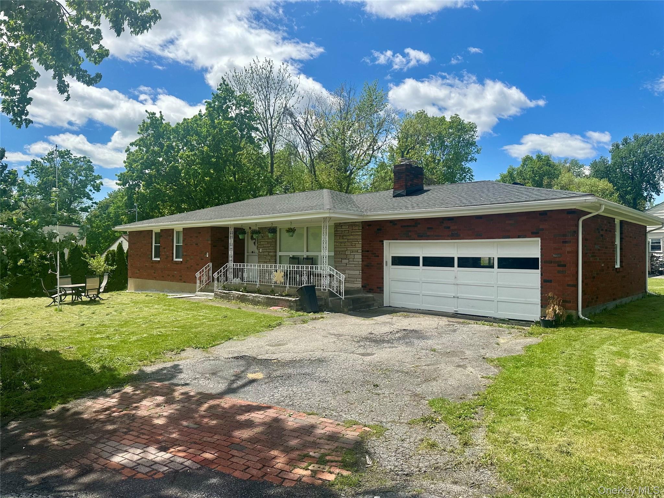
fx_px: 460
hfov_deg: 71.6
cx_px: 332
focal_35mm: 24
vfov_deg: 56.8
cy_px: 249
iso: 80
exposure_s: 1/5263
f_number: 1.78
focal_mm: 6.86
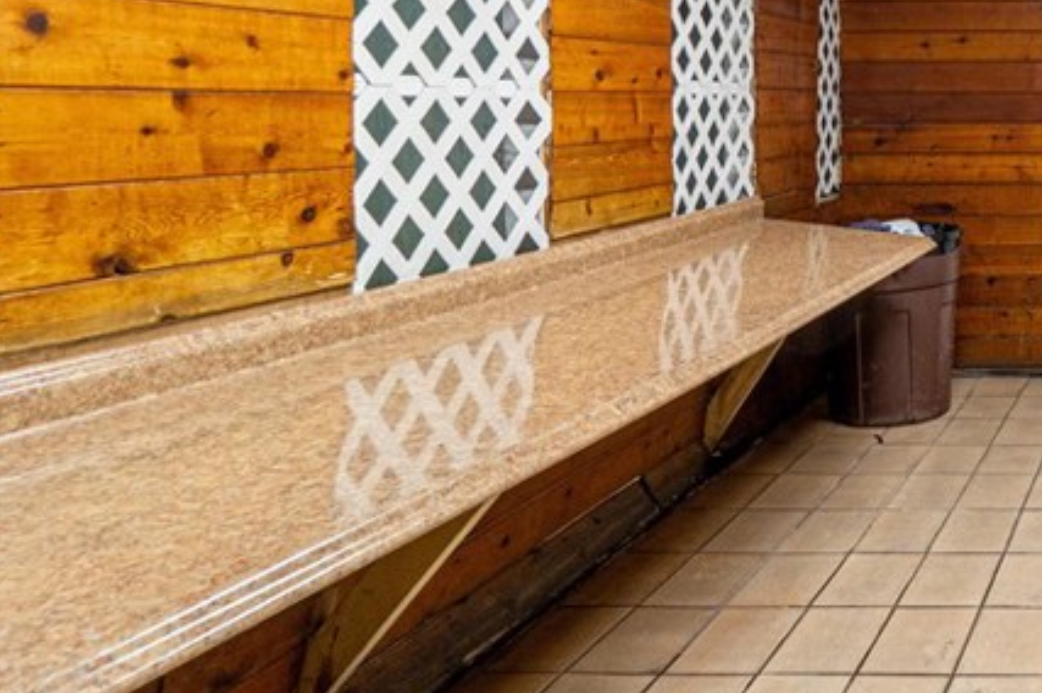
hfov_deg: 39.9
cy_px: 98
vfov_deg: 35.1
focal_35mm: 36
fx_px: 1041
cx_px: 1218
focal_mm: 10
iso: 320
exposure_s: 1/4
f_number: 7.1
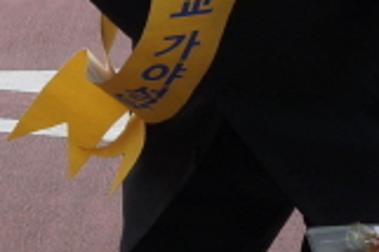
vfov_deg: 6.2
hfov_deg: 9.3
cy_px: 254
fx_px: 2305
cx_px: -99
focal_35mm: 219
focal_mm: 23
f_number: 9
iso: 200
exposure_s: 1/200
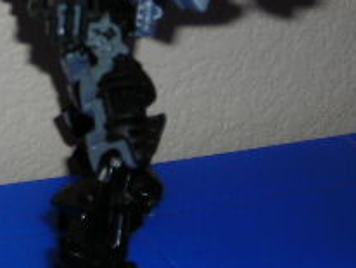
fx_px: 1215
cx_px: 12
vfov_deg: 12.5
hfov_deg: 16.4
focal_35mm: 118
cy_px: 22
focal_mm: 6.3
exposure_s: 1/60.1
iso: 50
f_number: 3.2
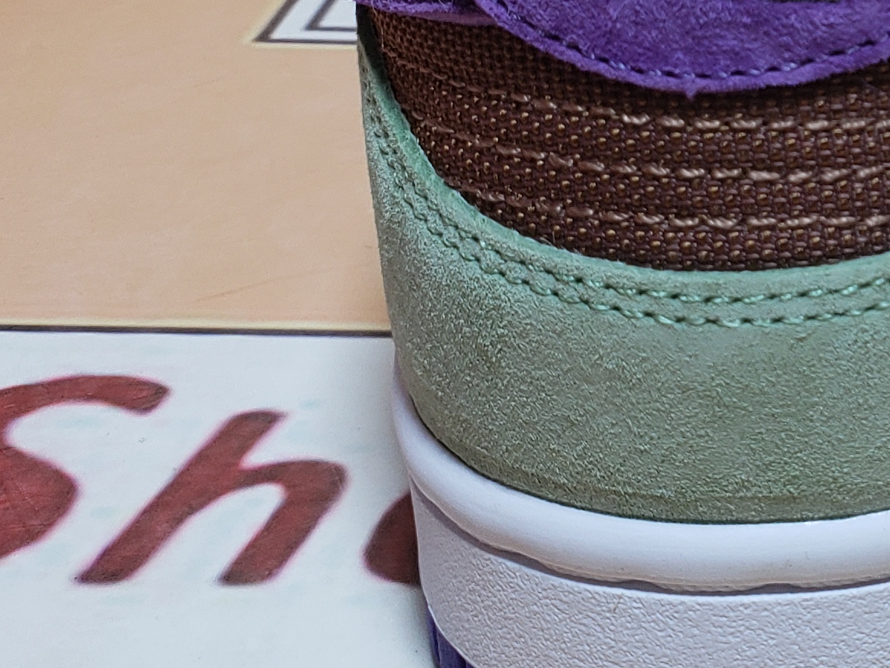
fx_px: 2314
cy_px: 141
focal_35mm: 90
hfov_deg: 19.4
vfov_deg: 16.3
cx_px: 1279
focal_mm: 4.3
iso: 50
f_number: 1.5
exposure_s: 1/186
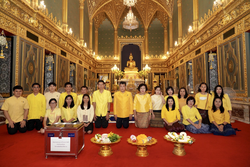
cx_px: 125
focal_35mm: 24
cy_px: 84
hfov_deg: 73.7
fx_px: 167
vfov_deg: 53.2
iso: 2500
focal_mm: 24
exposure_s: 1/200
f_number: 5
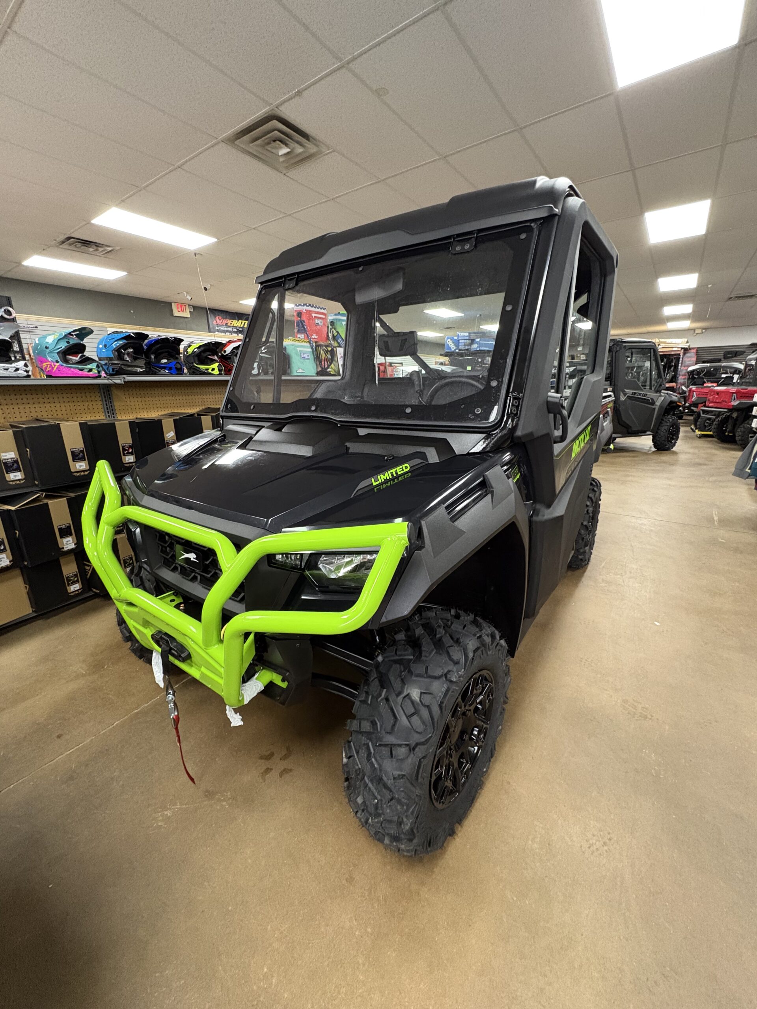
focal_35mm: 14
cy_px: 504
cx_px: 378
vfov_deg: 102.1
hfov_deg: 85.7
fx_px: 408
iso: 800
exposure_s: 1/60
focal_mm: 2.22
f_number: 2.2
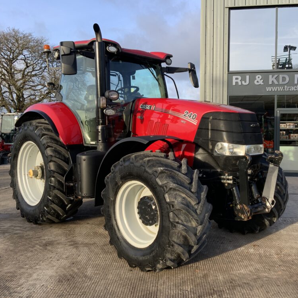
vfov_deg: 47.2
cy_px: 146
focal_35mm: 35
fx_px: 341
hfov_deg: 47.0
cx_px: 175
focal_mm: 3
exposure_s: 1/386
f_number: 1.8
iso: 16
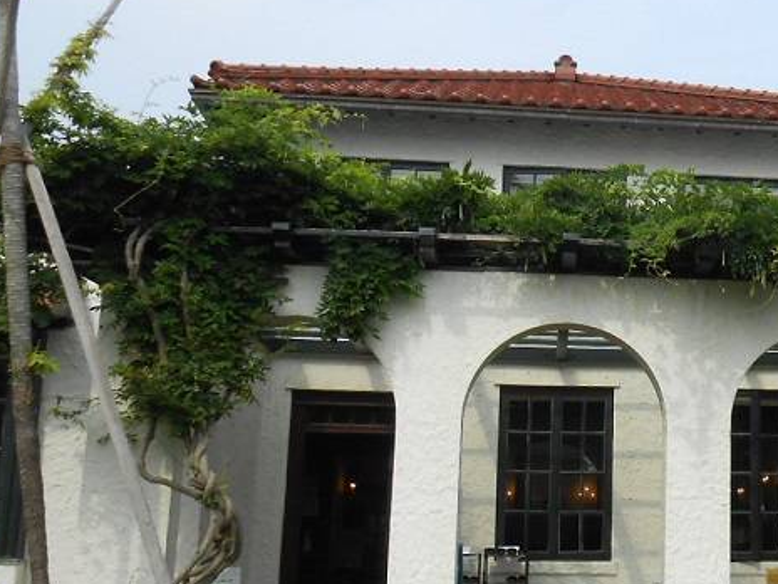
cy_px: 310
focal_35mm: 56
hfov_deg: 31.9
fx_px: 1259
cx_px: 765
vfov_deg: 26.1
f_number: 3.5
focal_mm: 4.6
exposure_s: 1/640
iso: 80
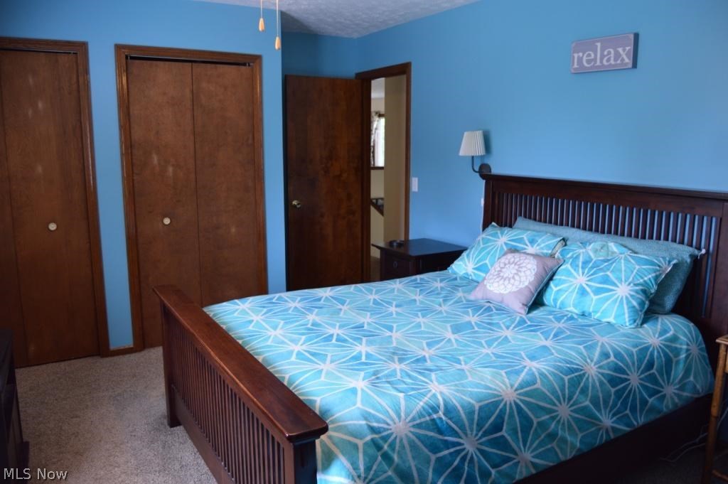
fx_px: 546
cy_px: 242
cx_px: 364
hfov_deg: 67.4
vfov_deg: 47.9
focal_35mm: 27
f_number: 4
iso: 400
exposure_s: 1/60
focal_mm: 18
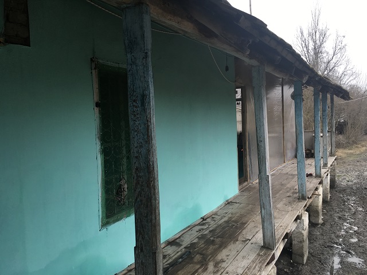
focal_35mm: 29
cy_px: 138
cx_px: 184
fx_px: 307
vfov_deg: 48.2
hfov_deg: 61.7
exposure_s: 1/102
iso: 25
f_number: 2.2
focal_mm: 4.15
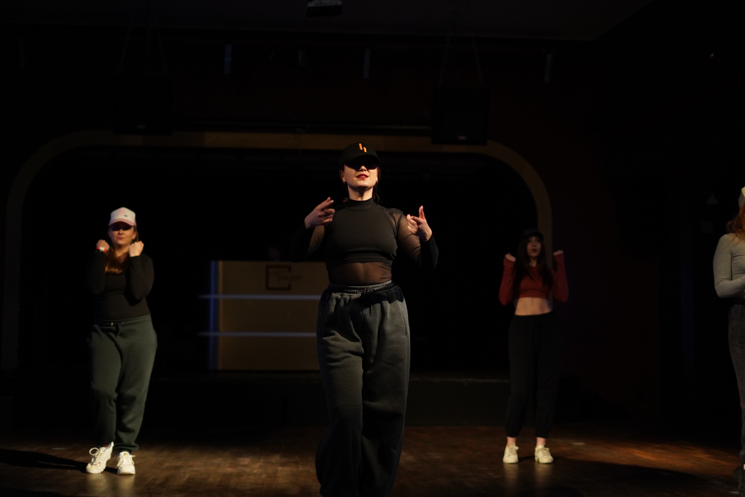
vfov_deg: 27.0
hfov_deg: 39.6
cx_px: 372
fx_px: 1035
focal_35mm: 50
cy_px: 248
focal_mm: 50
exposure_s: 1/640
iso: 2500
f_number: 1.8
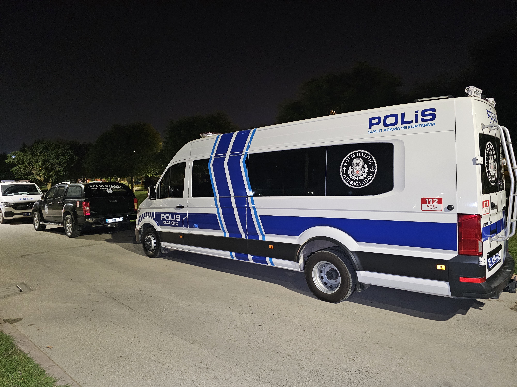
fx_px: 344
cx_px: 258
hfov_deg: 73.9
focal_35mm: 23
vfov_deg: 58.9
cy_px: 194
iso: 1000
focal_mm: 6.3
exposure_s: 1/25
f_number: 1.7
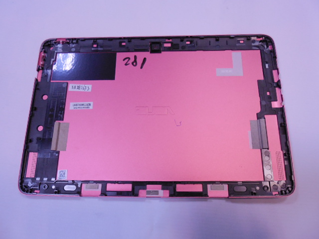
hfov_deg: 67.3
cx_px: 160
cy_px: 120
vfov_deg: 53.1
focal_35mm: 26
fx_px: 240
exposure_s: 1/125
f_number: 3.5
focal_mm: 4.6
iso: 800
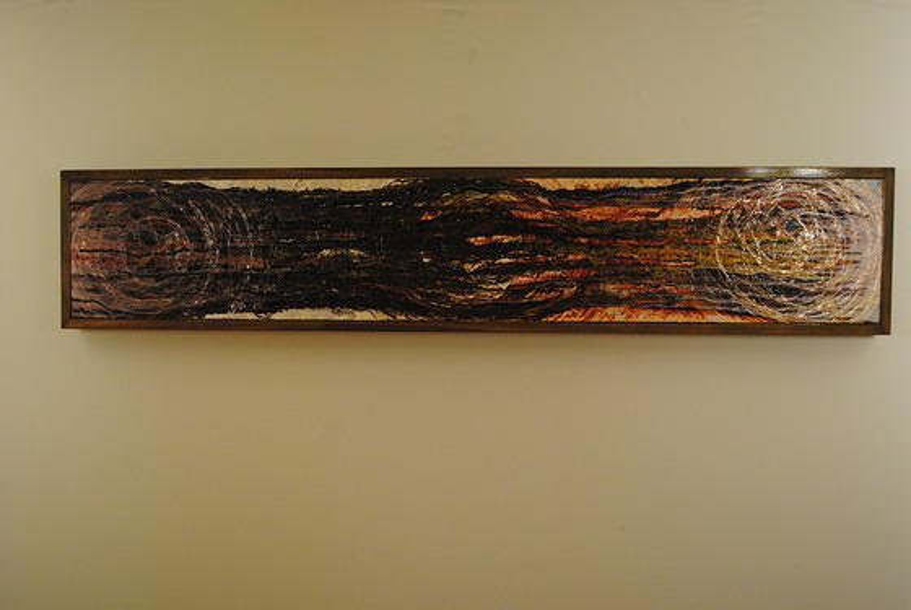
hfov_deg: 53.1
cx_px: 456
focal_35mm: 36
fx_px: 912
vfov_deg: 37.0
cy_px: 305
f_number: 4
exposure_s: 1/60
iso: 800
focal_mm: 24
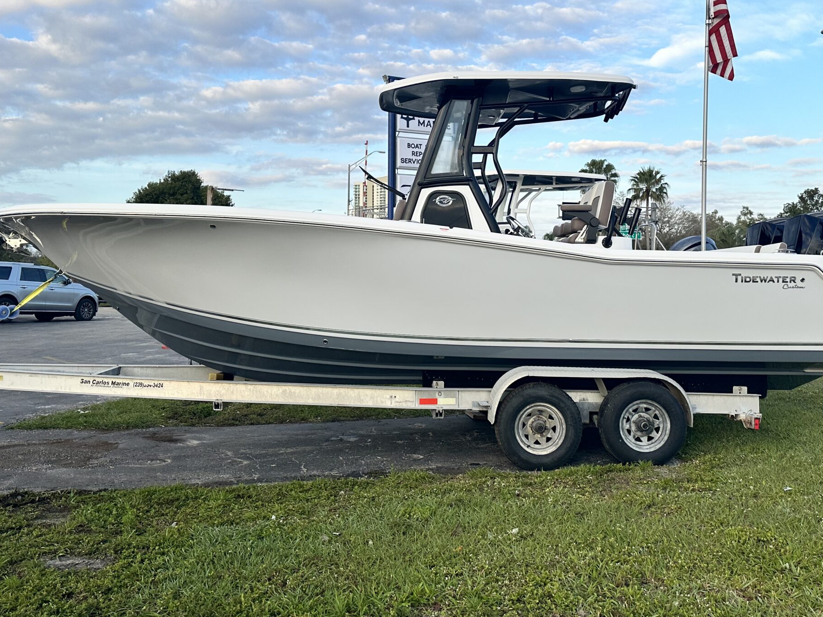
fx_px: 808
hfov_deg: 53.9
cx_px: 450
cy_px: 253
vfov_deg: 41.6
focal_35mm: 34
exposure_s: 1/1779
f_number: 1.78
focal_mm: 6.86
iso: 80
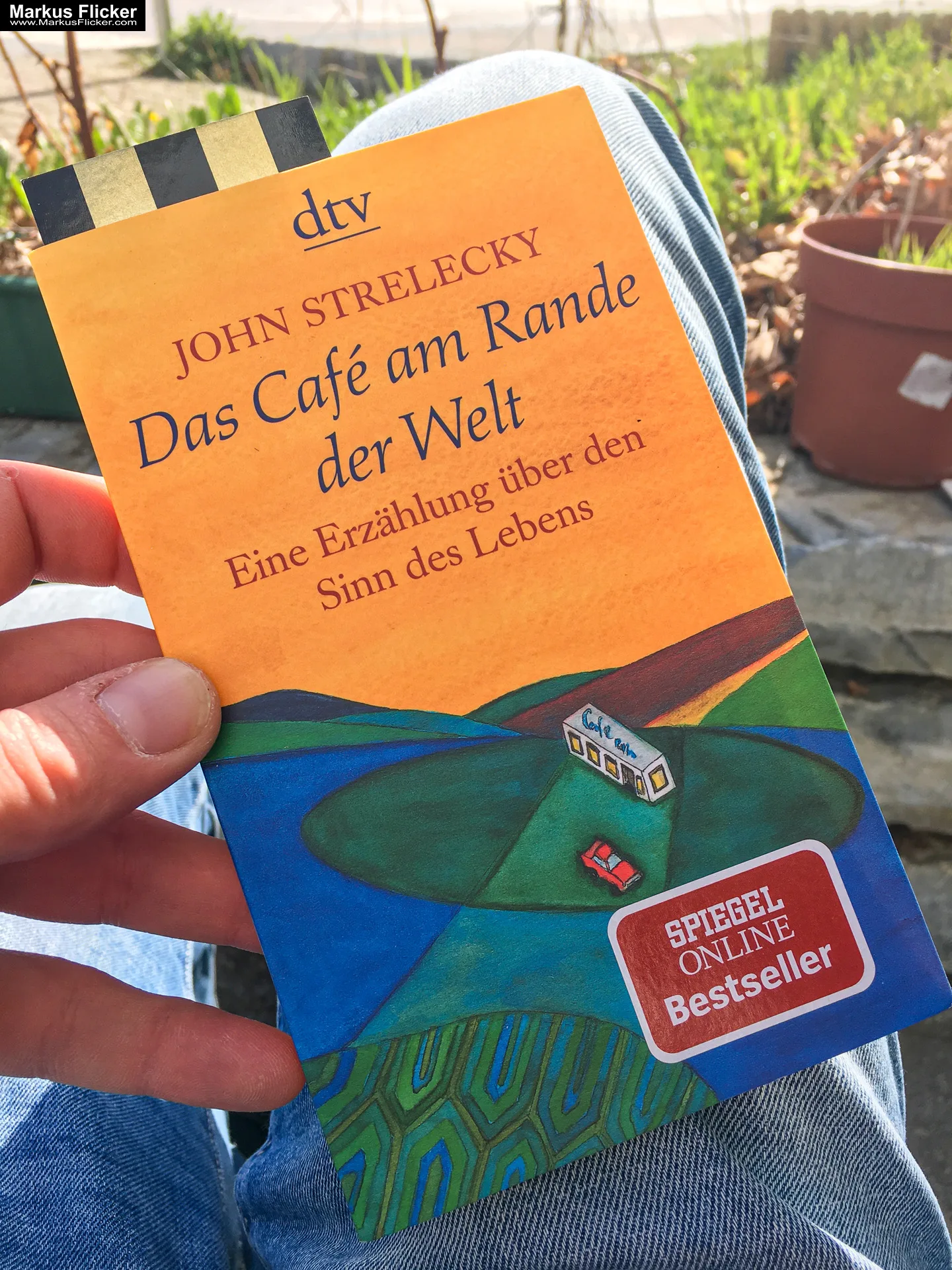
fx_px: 1063
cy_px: 635
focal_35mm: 29
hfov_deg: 48.2
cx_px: 476
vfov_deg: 61.7
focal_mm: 4.15
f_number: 2.2
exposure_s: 1/500
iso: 25
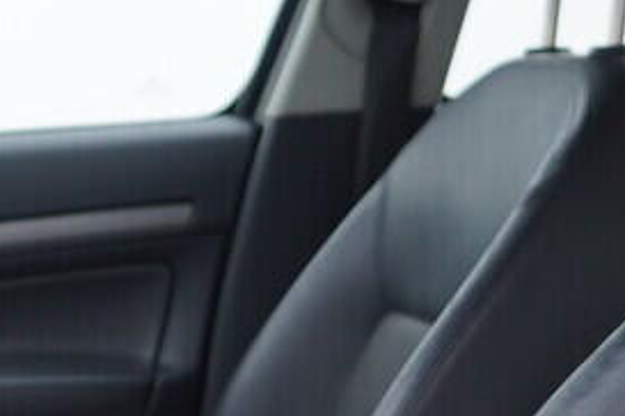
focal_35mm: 135
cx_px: -112
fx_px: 2344
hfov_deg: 14.7
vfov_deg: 10.1
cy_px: 413
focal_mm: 24
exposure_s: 1/50
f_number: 3.2
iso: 125
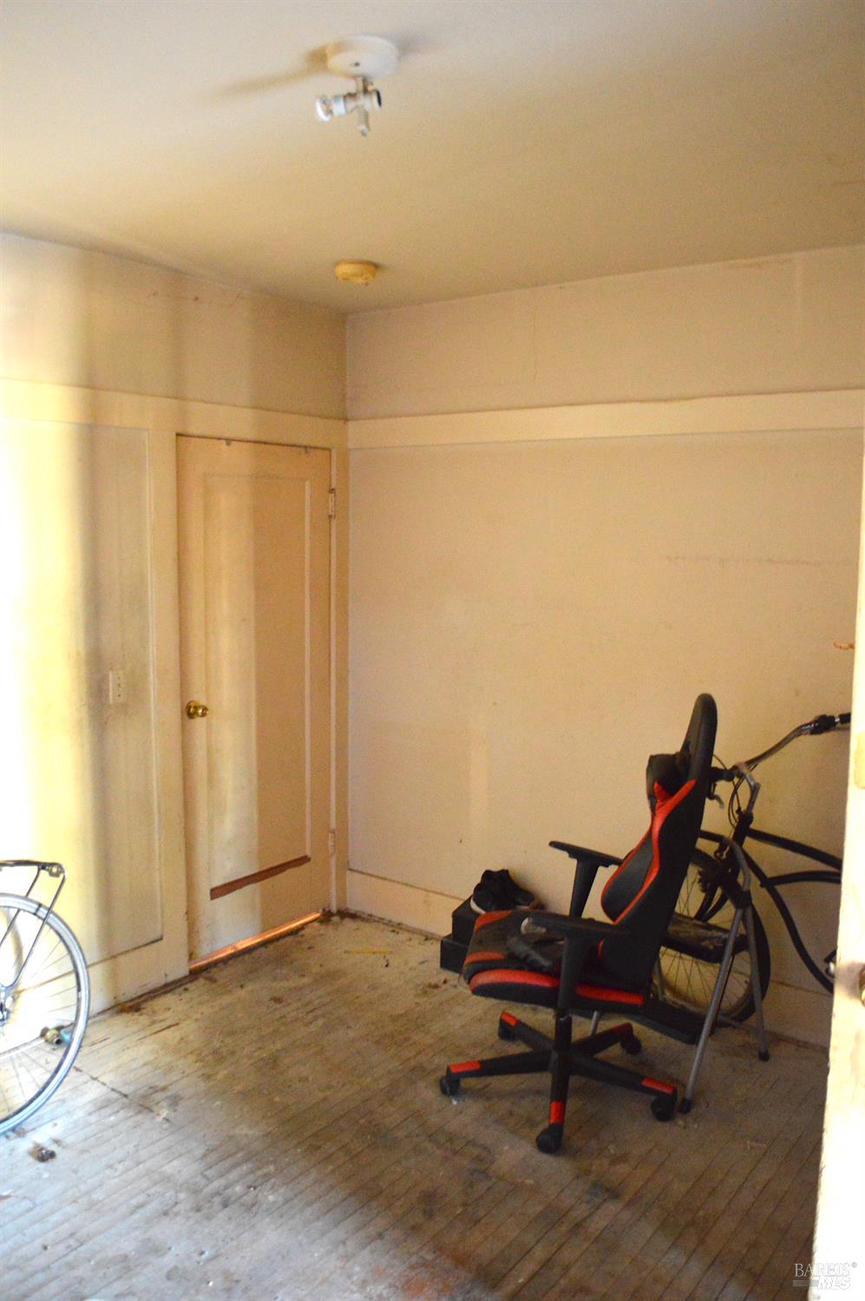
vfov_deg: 67.4
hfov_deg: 47.9
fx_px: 975
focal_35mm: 27
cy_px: 650
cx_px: 432
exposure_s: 1/25
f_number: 3.5
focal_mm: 18
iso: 3200
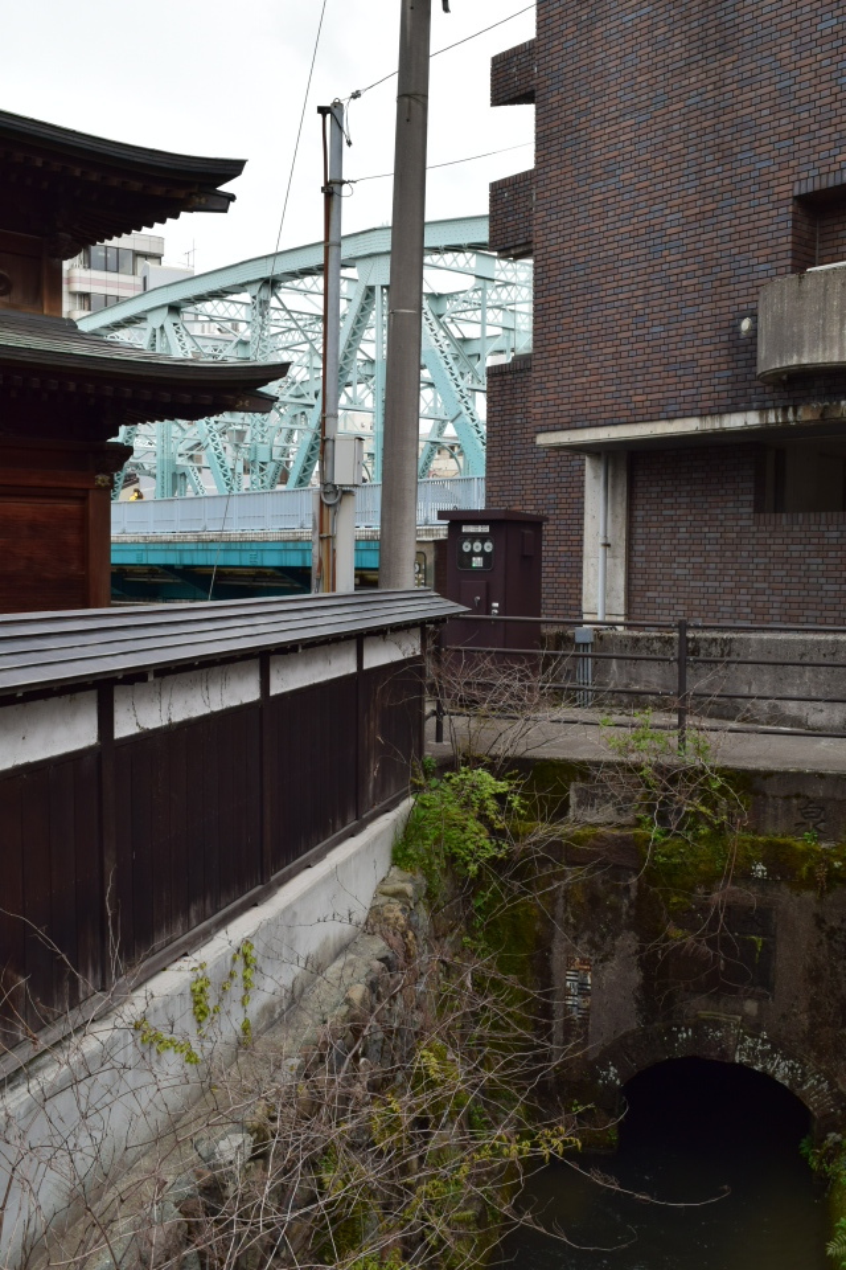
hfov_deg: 38.4
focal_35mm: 34
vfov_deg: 55.1
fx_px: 1216
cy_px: 635
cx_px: 423
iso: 400
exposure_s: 1/100
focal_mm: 23
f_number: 9
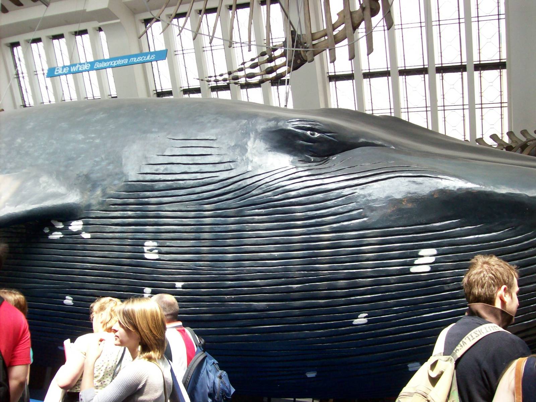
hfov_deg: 51.4
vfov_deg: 39.7
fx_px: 557
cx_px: 268
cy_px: 201
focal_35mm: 36
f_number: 2.7
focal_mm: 6
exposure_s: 1/128
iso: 131
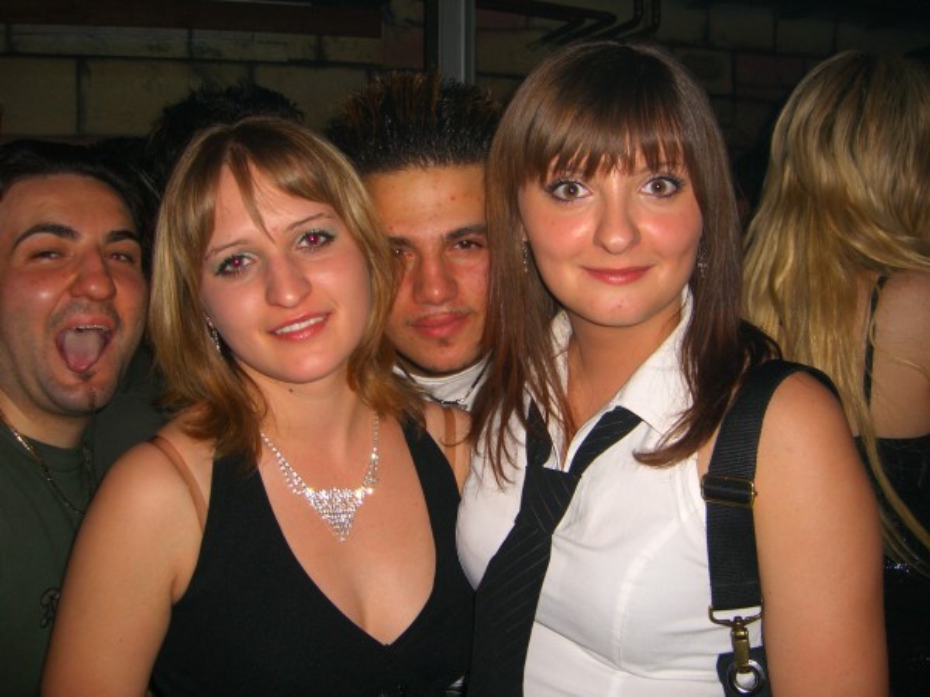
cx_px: 465
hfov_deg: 49.0
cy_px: 348
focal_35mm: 38
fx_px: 1021
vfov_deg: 37.7
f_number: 2.8
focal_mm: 7.9
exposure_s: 1/60
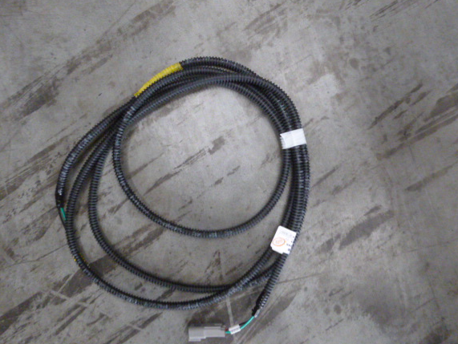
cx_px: 224
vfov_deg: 49.8
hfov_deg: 63.4
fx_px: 371
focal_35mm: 28
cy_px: 170
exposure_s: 1/10
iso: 800
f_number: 3.1
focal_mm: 4.5
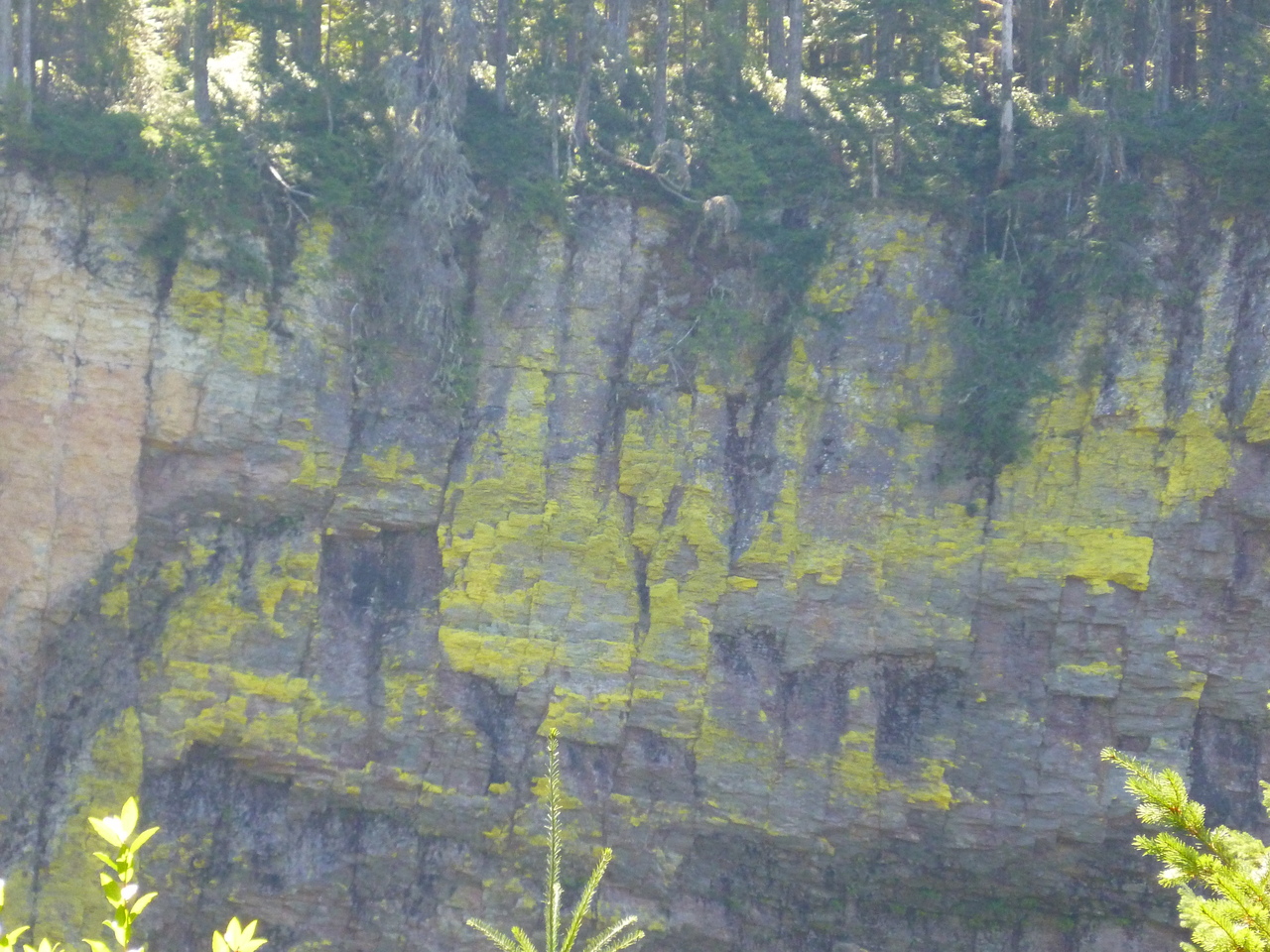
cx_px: 635
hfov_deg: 8.1
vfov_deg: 6.1
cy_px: 476
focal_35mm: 245
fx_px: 8989
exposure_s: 1/80
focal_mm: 36
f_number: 5.9
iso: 400
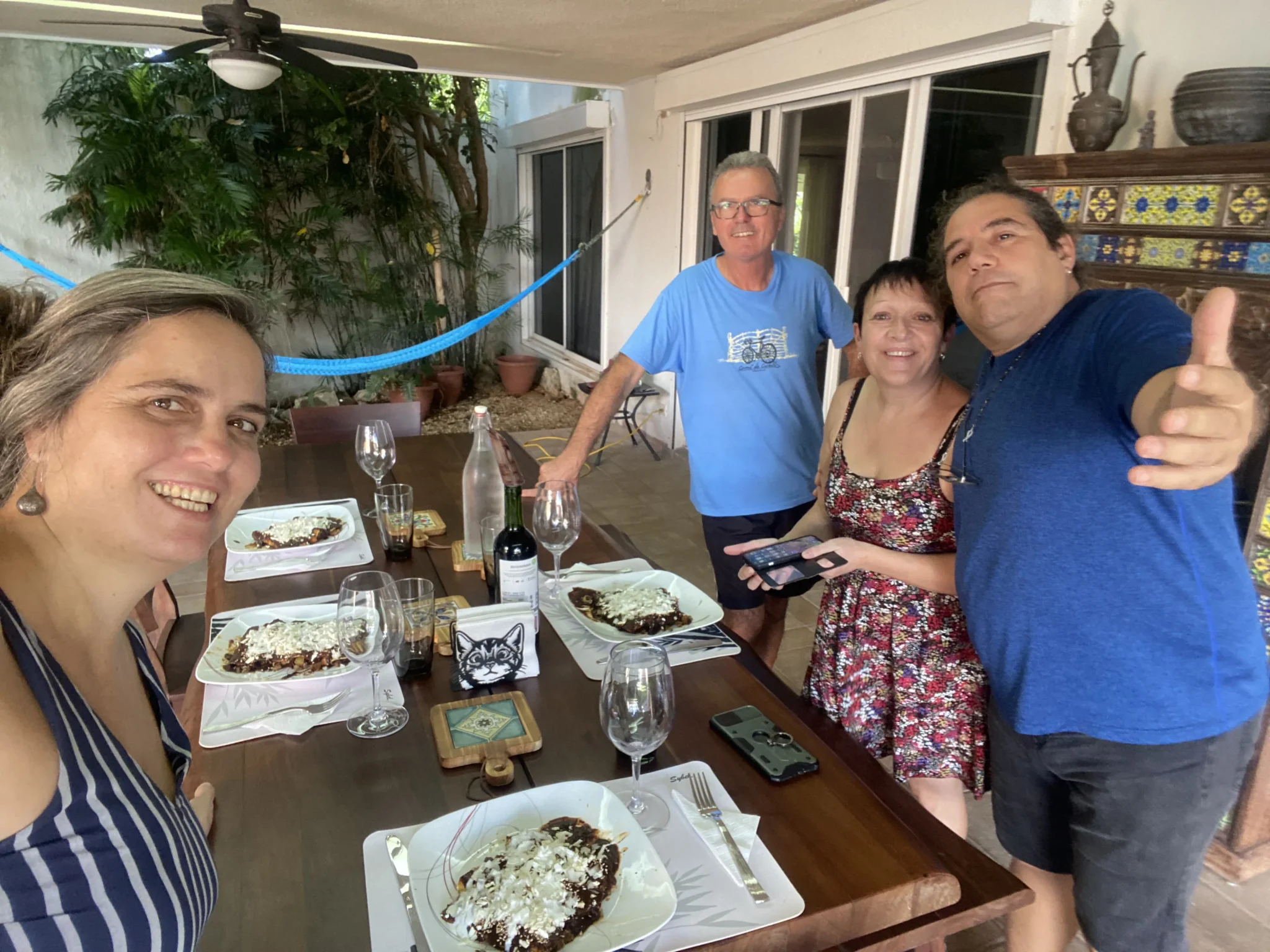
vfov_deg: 58.9
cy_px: 476
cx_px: 635
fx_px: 844
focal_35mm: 23
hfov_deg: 73.9
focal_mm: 2.71
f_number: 2.2
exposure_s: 1/60
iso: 200
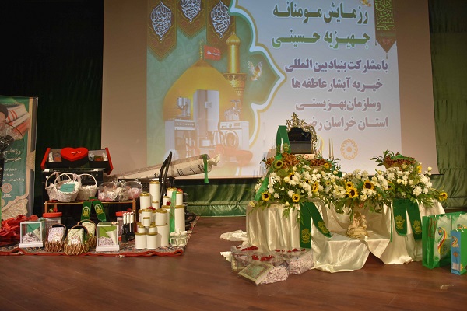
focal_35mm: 27
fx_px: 350
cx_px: 234
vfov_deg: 47.9
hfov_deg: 67.4
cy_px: 156
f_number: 4
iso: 1250
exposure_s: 1/60
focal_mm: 18
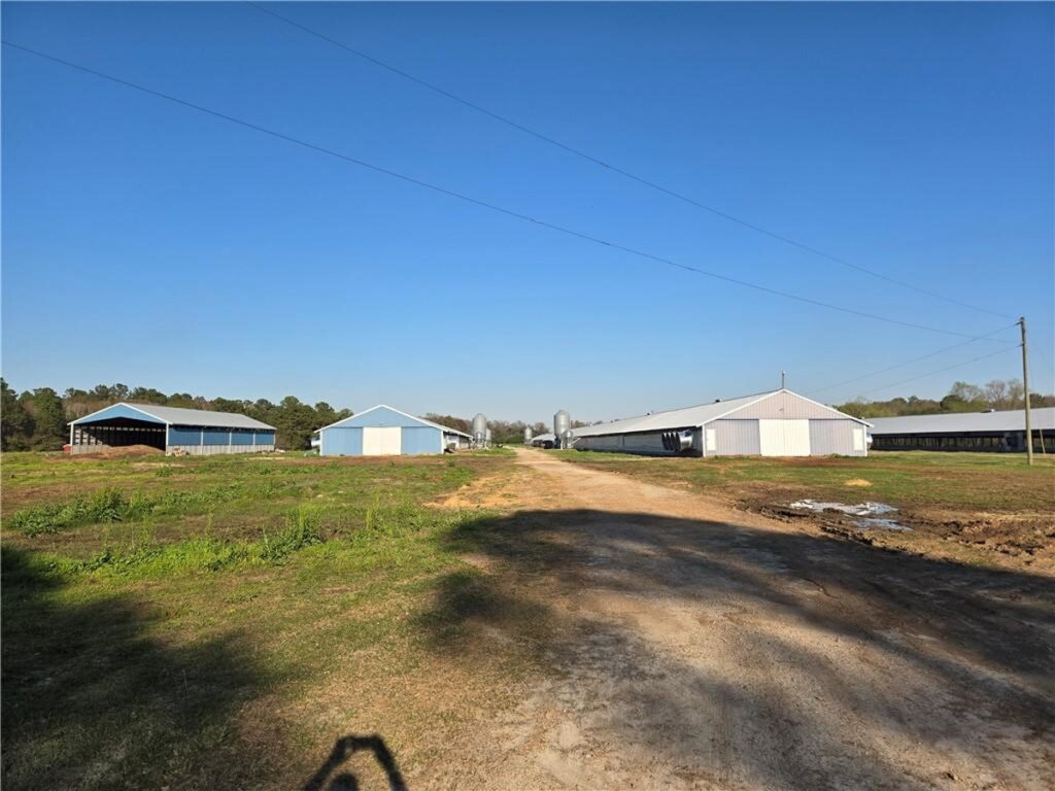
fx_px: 701
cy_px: 396
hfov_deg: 73.9
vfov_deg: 58.9
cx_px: 528
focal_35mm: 23
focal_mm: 5.4
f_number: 1.8
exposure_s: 1/1920
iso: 25
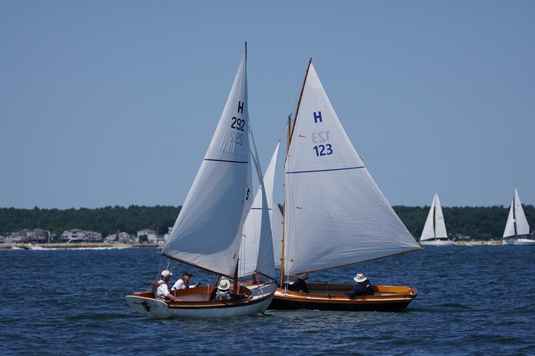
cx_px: 268
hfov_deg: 7.0
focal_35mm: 294
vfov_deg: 4.7
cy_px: 178
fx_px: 4368
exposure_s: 1/2000
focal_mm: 196
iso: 160
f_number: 5.6
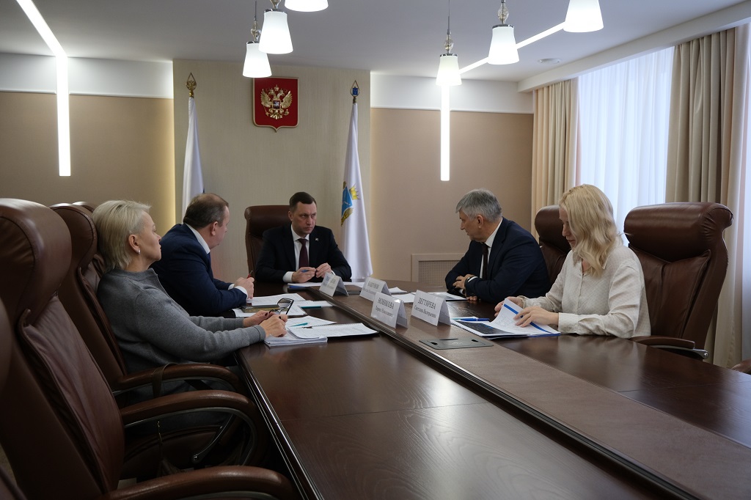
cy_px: 250
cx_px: 376
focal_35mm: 33
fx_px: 688
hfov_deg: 57.2
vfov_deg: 39.9
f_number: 4
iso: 800
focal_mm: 22.3
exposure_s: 1/100
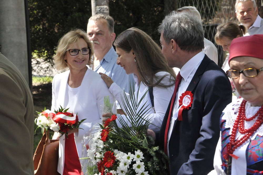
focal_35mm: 135
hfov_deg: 15.2
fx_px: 985
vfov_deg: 10.1
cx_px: 132
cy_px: 88
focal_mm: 90
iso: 800
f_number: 9
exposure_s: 1/320
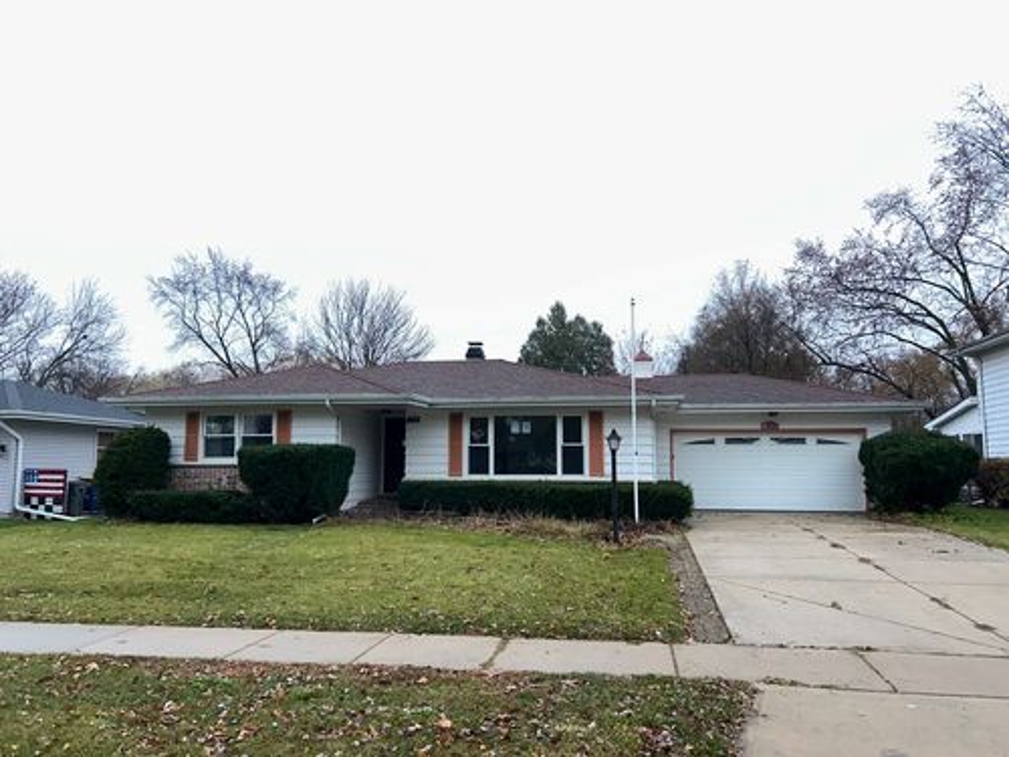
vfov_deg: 53.1
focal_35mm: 26
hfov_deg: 67.3
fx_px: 758
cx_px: 504
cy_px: 378
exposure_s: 1/1029
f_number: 1.5
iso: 125
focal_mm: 5.7
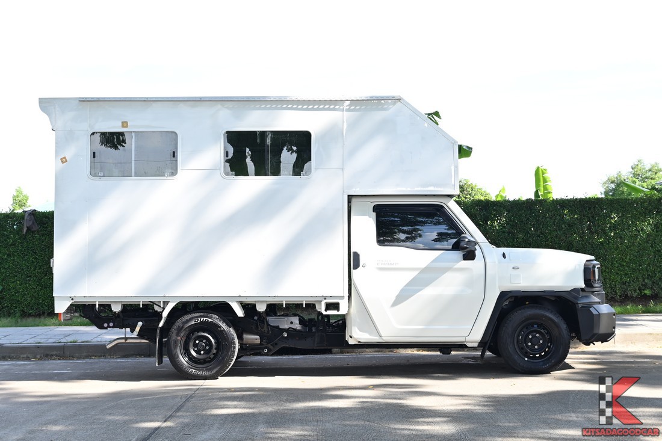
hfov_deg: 38.9
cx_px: 331
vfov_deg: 26.5
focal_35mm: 51
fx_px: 938
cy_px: 220
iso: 100
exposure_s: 1/90
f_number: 6.7
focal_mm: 34
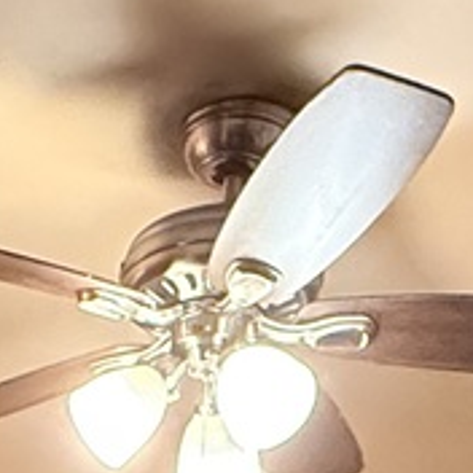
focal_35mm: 101
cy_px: 1078
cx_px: -245
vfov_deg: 13.4
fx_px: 1561
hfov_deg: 15.8
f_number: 2.2
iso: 640
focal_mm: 2.22
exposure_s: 1/60
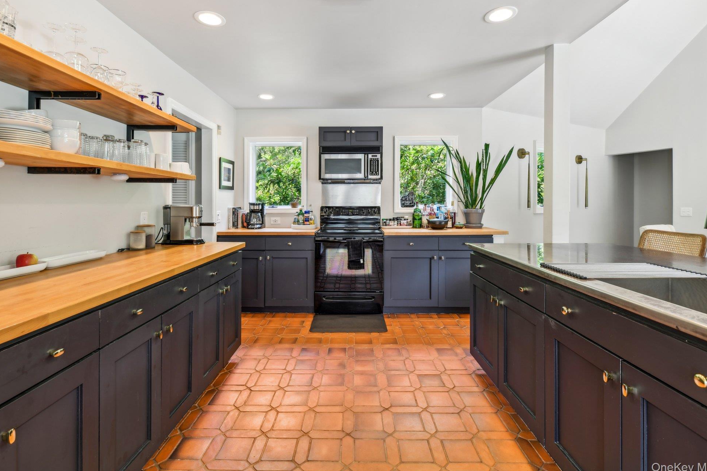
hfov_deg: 93.3
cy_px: 226
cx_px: 351
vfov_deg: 70.4
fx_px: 334
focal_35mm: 17
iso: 400
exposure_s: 1/6
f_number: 8
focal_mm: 16
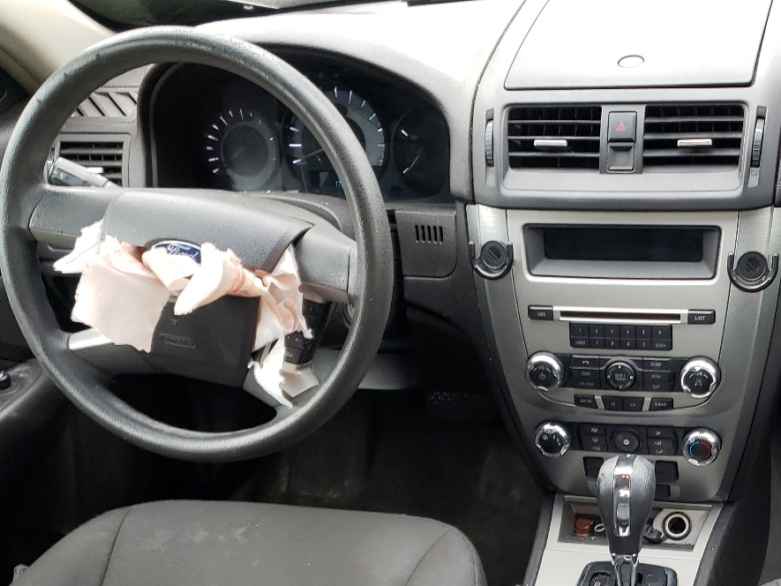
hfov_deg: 38.6
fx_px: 1061
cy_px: 489
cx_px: 643
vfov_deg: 30.0
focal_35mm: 47
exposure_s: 1/50
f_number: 1.5
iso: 85
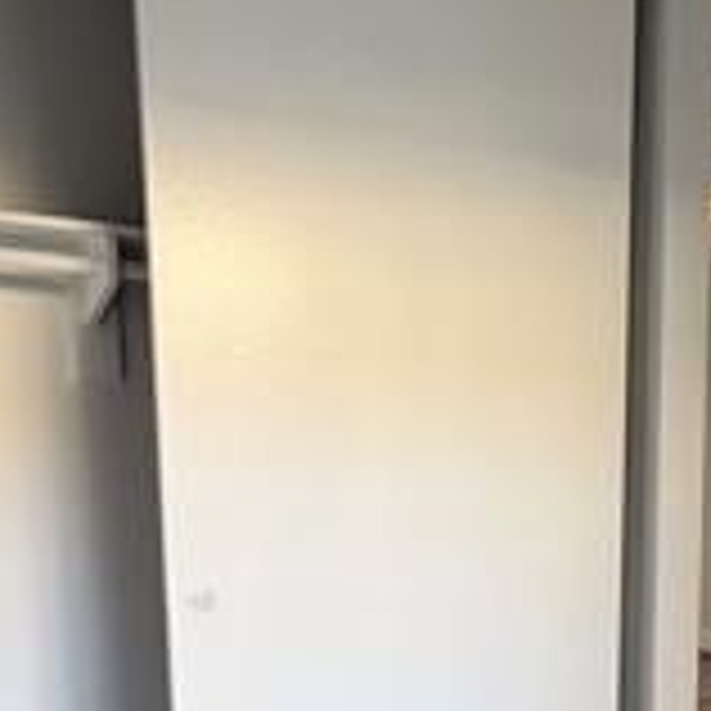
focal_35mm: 50
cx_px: 702
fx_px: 1162
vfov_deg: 32.3
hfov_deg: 31.6
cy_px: 648
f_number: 2.2
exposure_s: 1/60
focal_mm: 2.22
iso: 160
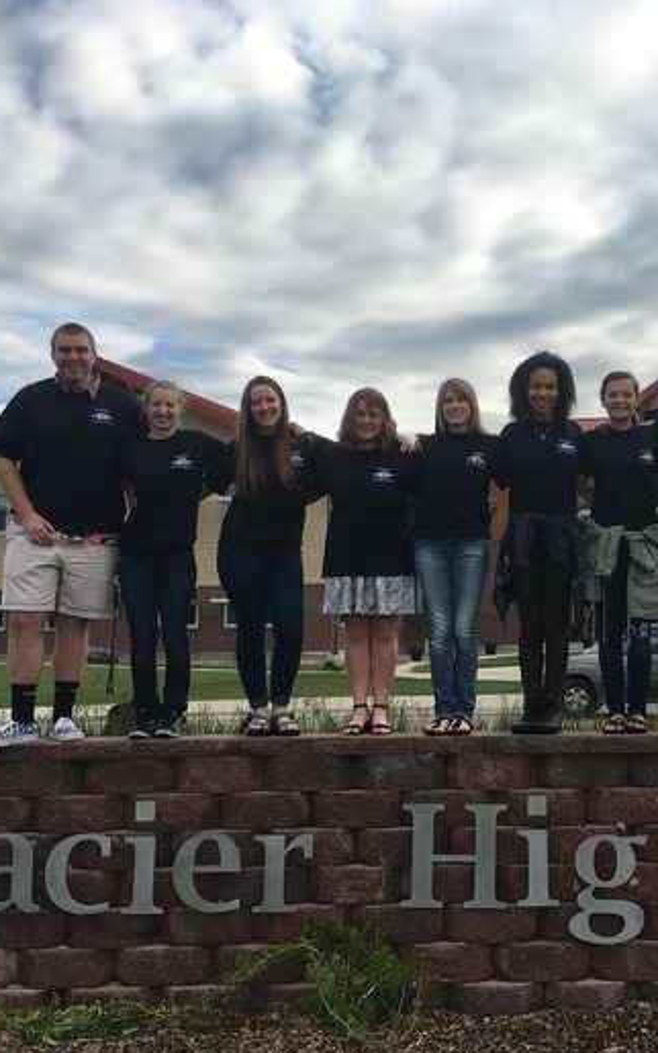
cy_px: 536
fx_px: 1233
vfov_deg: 46.2
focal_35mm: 43
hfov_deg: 29.3
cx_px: 513
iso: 25
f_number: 2.2
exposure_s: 1/1083
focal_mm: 4.15
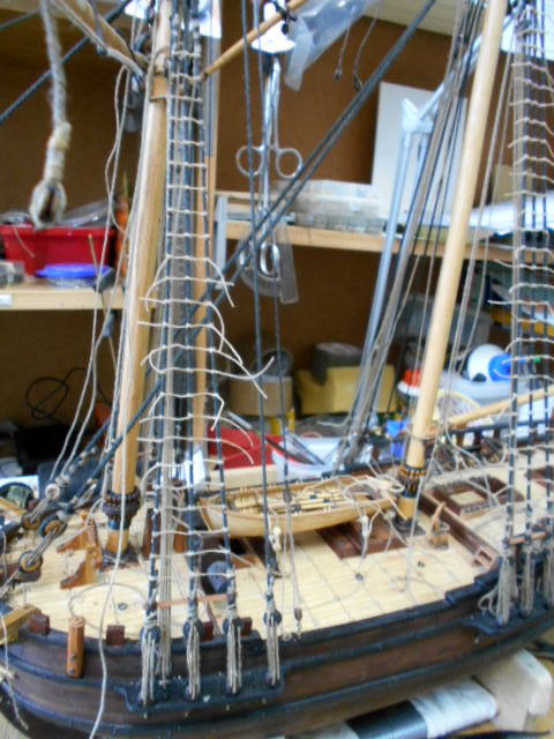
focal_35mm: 26
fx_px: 555
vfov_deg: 67.3
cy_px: 370
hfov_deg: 53.1
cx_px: 277
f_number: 3.2
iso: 400
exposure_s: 1/8
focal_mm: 4.6
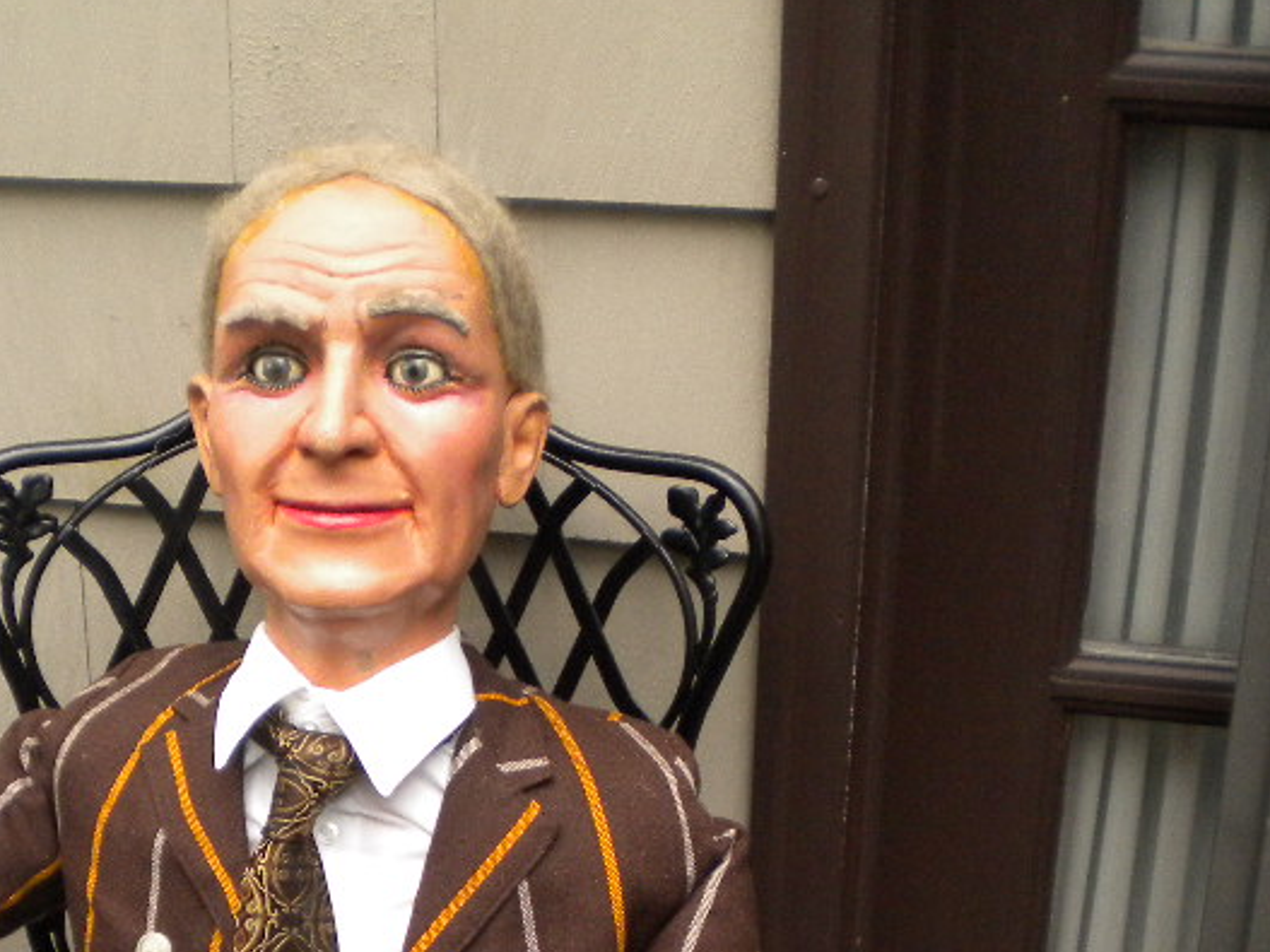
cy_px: 894
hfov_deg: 28.3
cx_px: 383
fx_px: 2494
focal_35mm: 68
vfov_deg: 21.0
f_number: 3.1
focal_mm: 6.3
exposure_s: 1/407
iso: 289
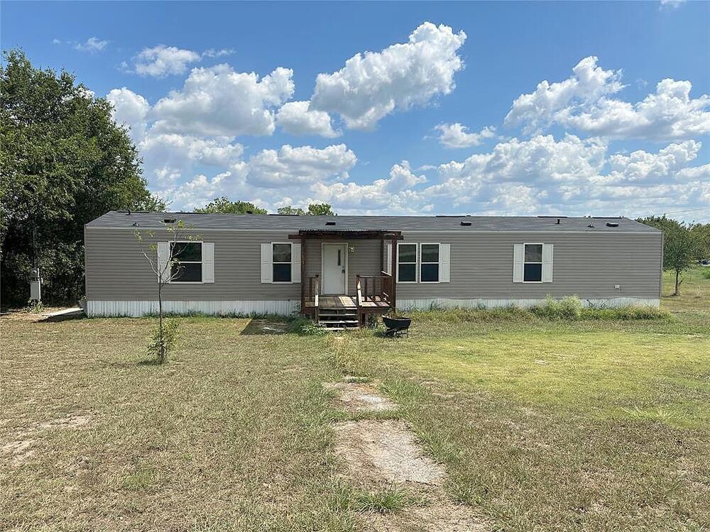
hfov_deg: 71.6
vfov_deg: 56.8
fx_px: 492
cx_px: 355
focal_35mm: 24
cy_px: 266
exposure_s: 1/7042
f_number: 1.78
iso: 80
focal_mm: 6.86
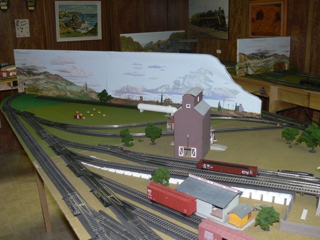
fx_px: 361
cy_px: 120
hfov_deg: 47.9
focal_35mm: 39
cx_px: 160
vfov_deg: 36.8
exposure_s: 1/30
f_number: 2.8
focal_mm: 8.2
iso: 100
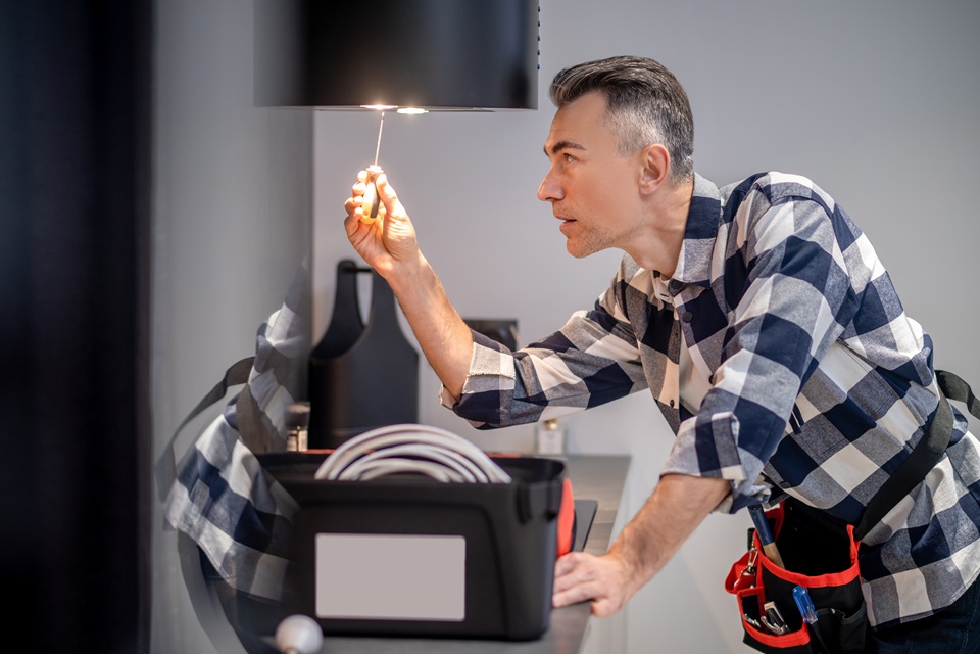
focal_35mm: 85
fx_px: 2314
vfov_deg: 16.1
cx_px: 490
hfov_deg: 23.9
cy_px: 327
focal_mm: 85
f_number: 2.2
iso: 500
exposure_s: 1/160
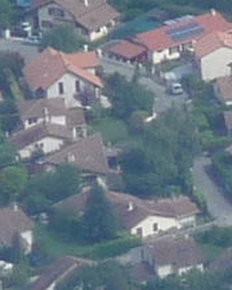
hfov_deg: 0.5
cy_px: 162
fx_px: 27703
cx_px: 878
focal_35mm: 3230
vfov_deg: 0.6
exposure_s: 1/320
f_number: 4.9
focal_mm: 47
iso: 100
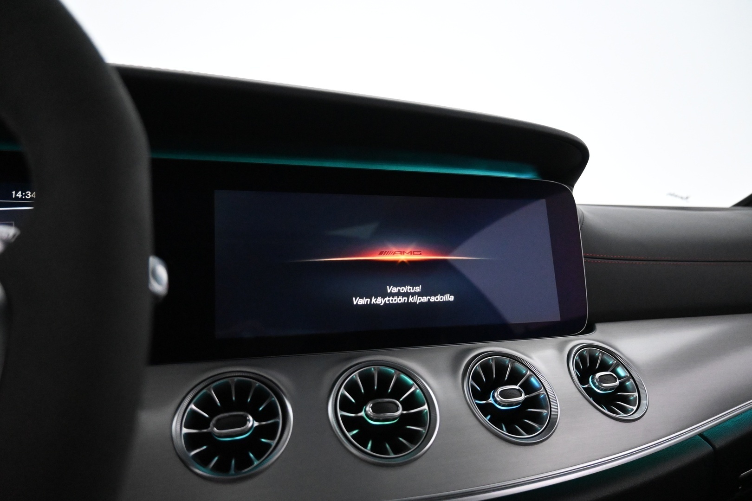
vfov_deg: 53.1
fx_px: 501
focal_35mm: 24
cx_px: 376
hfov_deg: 73.7
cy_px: 250
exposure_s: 1/250
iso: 6400
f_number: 3.5
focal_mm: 16
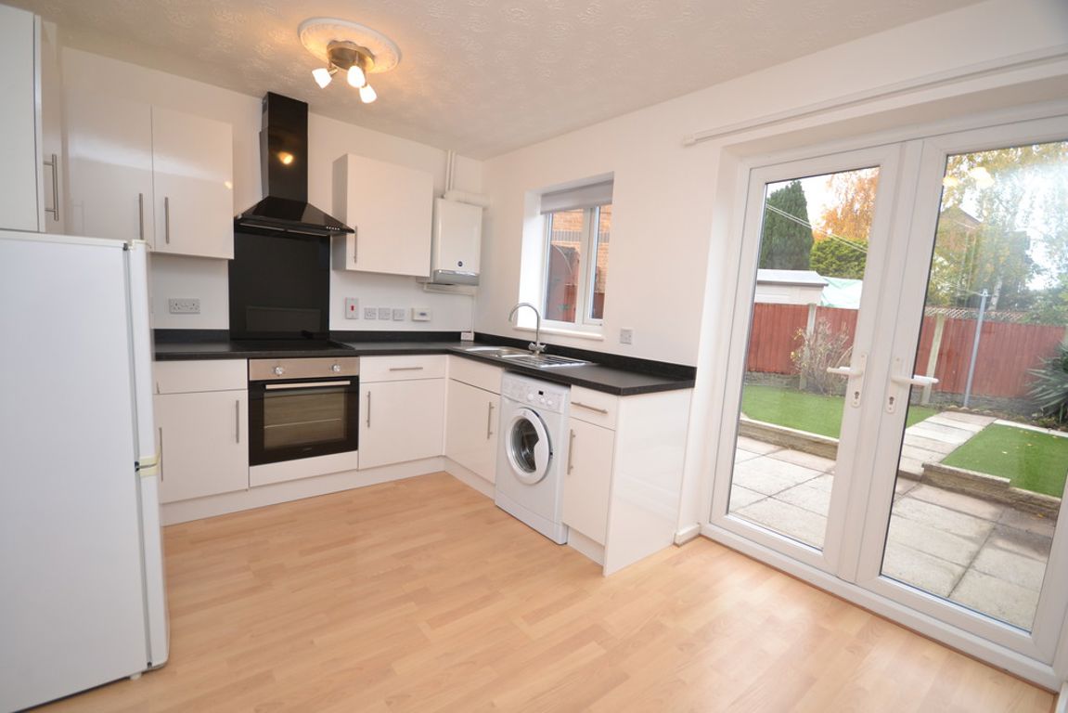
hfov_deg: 100.4
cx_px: 534
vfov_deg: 77.4
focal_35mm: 15
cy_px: 356
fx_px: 445
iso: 400
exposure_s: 1/100
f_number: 5
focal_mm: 10
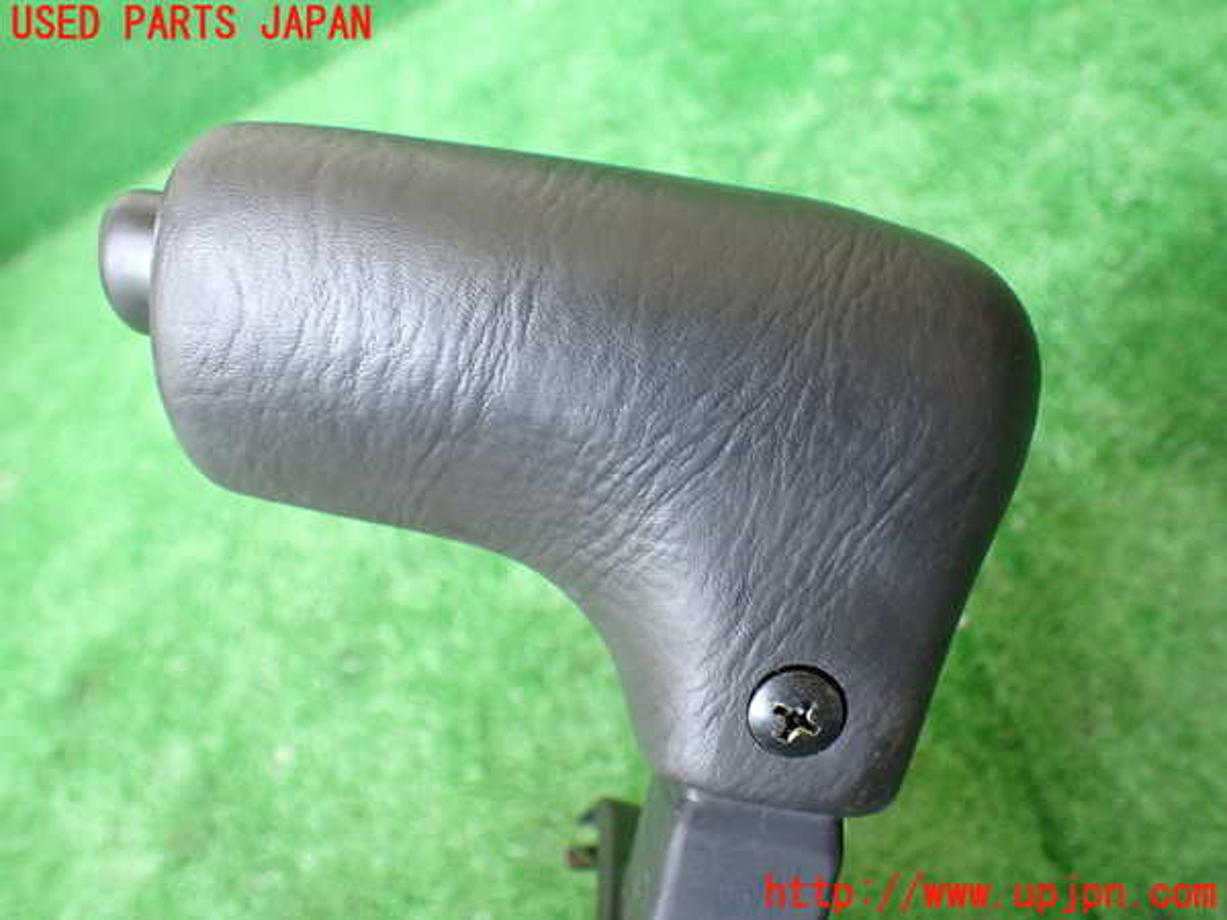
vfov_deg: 46.8
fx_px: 1063
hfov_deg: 60.0
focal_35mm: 30
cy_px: 460
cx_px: 614
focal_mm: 5.4
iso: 800
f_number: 2.3
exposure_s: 1/125
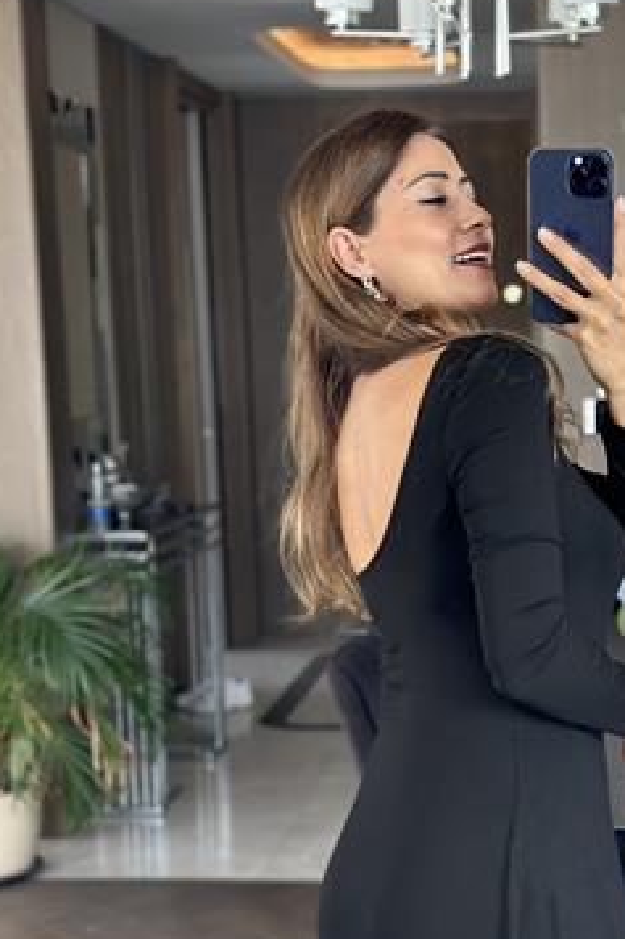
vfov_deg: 28.4
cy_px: 586
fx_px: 1851
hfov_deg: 19.1
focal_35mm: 71
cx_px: 440
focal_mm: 6.86
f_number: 1.78
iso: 100
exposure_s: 1/121
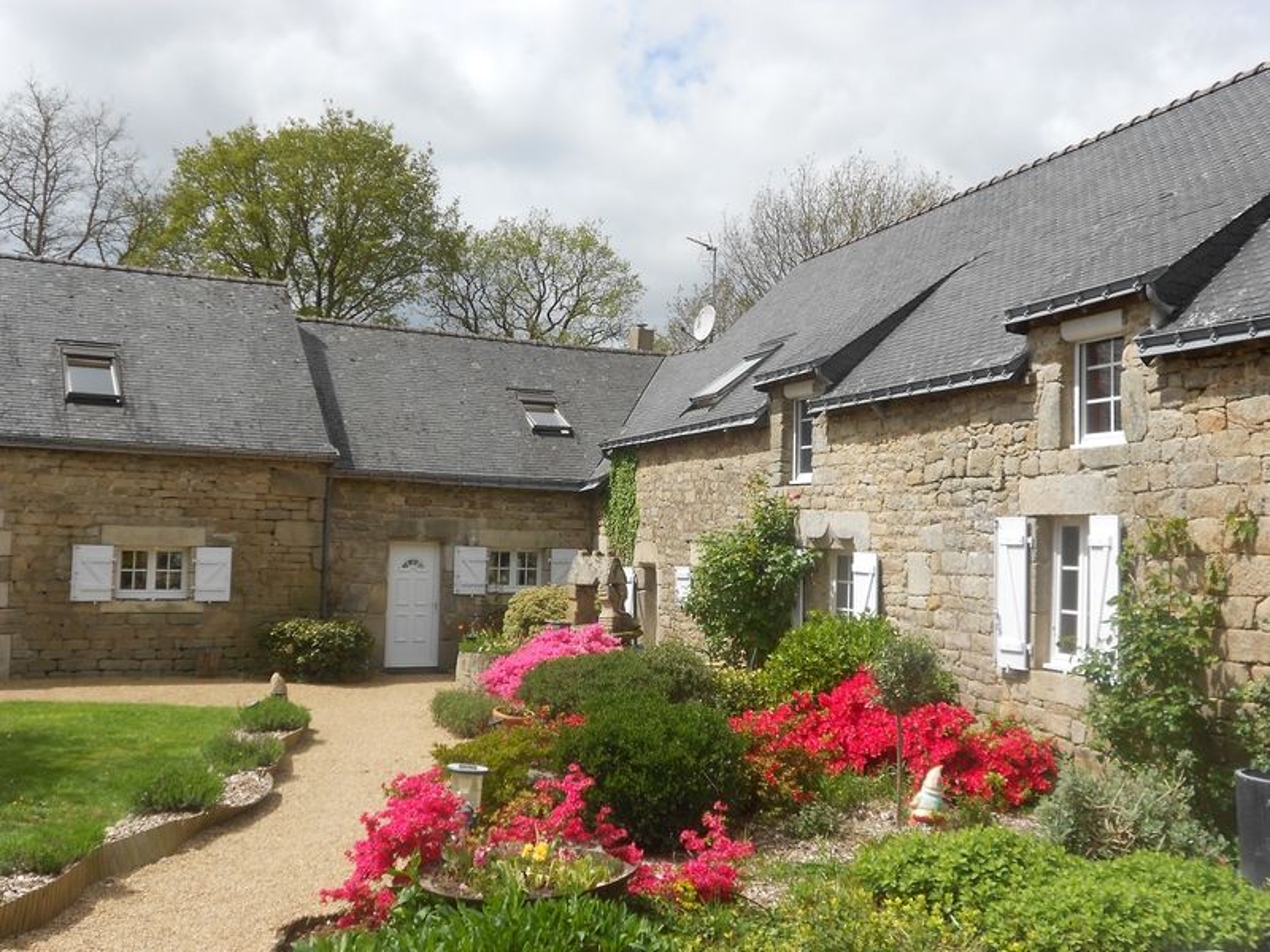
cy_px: 476
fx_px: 1357
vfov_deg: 38.7
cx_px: 635
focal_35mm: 37
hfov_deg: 50.1
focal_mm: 6.7
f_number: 3.9
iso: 80
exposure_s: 1/1000
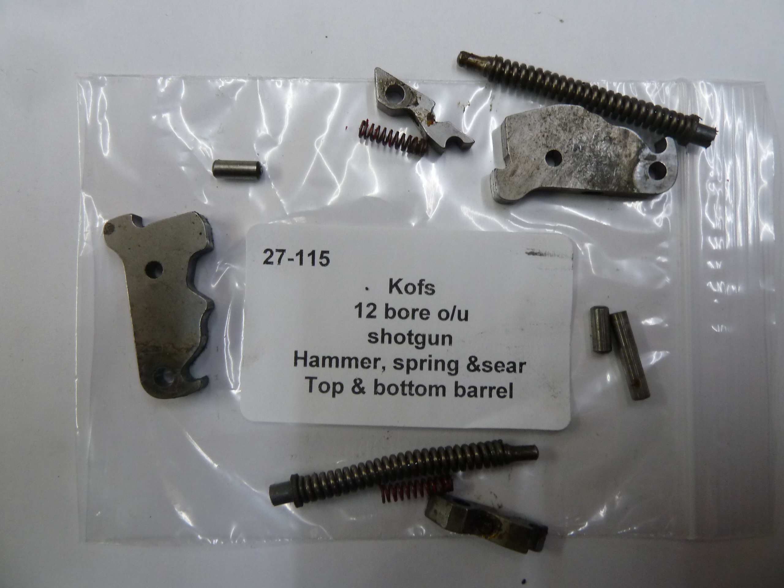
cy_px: 294
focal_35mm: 25
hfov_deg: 69.4
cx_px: 392
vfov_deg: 54.9
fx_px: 566
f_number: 3.3
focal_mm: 4.1
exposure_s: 1/30
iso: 200
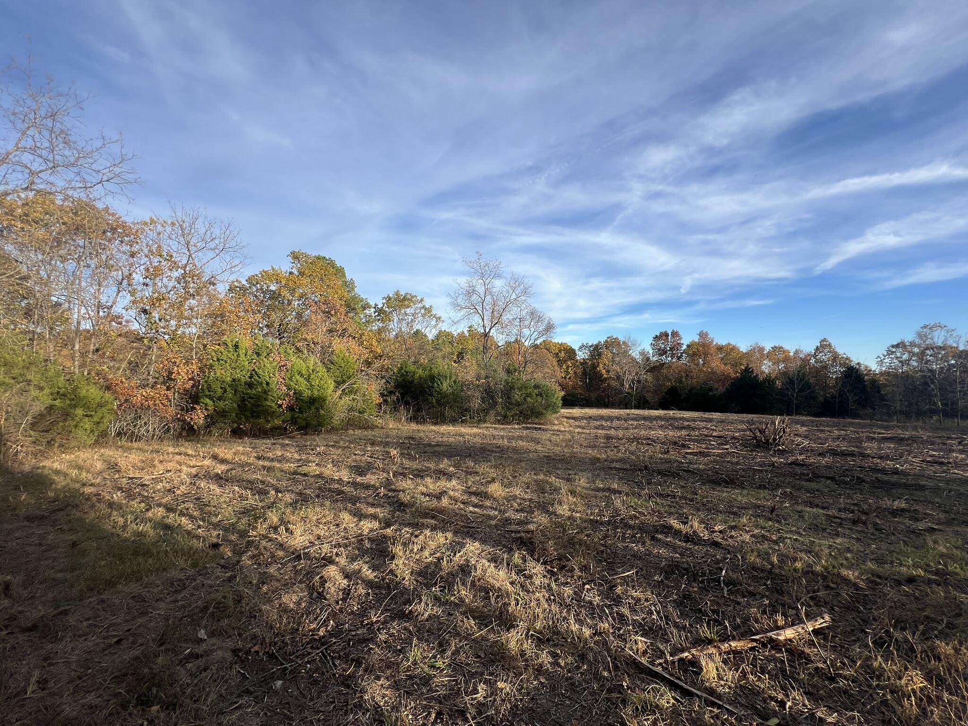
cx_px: 484
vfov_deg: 89.9
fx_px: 364
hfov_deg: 106.2
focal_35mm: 13
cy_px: 363
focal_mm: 1.57
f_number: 1.8
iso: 32
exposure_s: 1/927
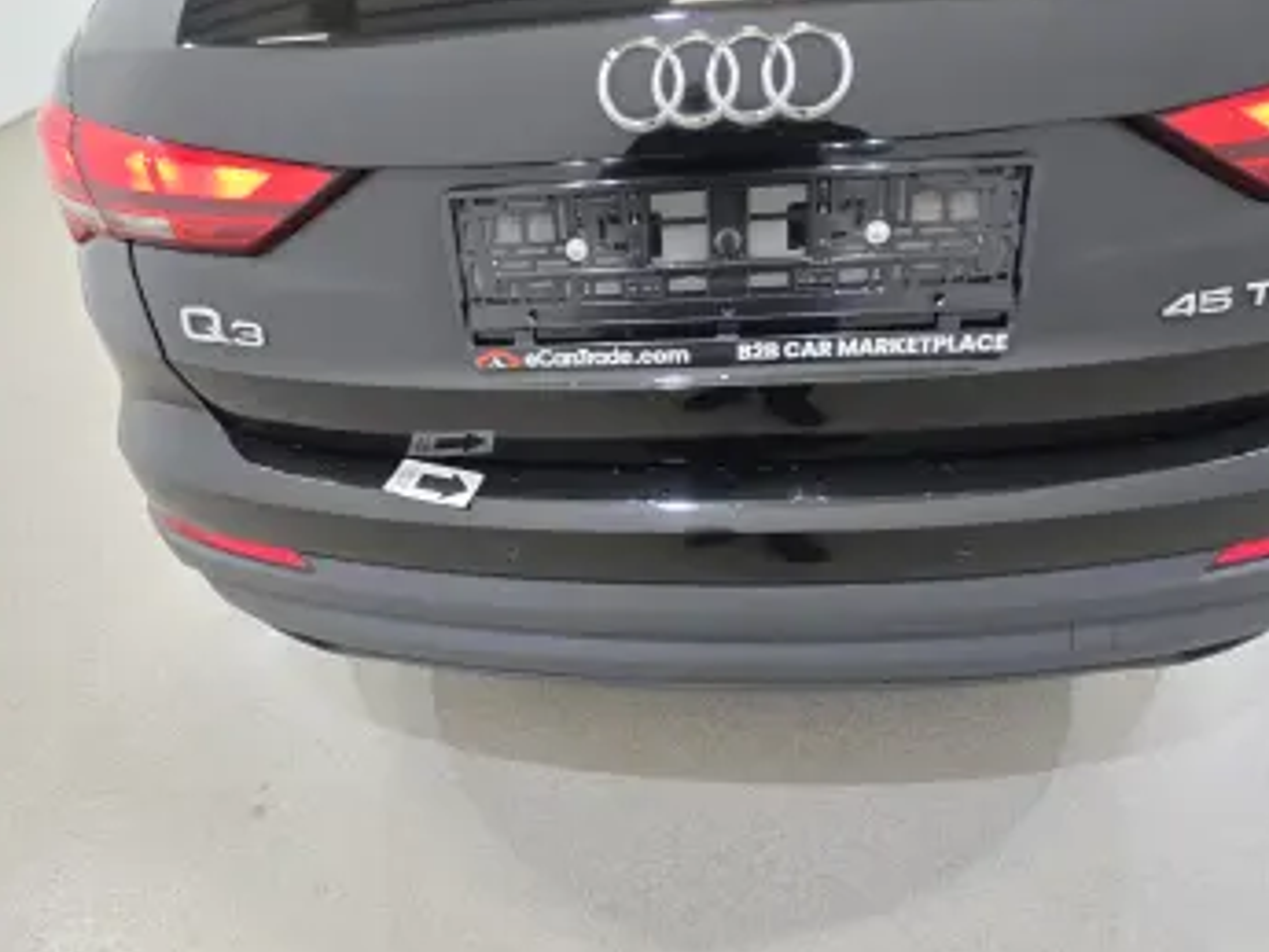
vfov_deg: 56.8
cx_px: 611
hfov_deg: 71.6
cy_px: 485
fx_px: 880
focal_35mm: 24
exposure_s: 1/100
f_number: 1.7
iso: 500
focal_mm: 6.3
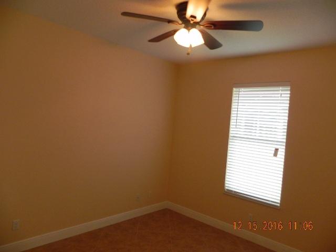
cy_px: 126
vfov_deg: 53.1
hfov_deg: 67.3
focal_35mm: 26
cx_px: 168
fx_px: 252
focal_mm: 4.6
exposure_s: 1/125
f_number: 2.8
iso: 374
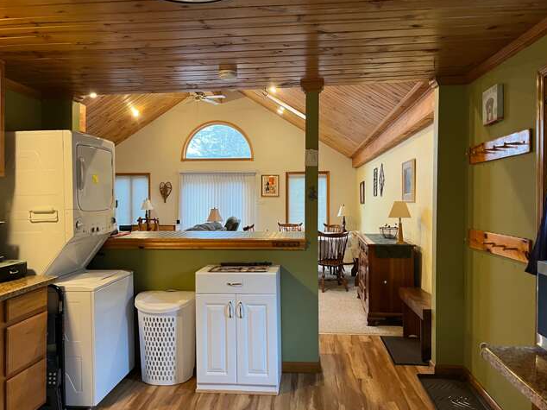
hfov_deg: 63.4
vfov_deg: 49.7
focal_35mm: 28
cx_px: 260
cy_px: 203
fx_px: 442
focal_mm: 5.1
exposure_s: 1/60
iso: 400
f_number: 1.6
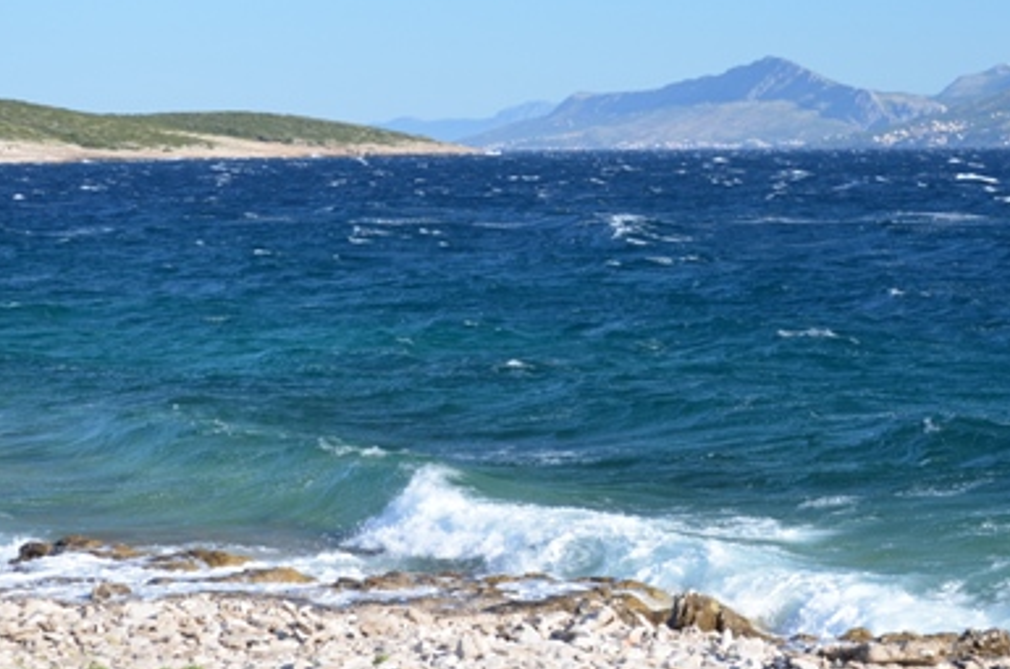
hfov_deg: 19.0
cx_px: 892
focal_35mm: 106
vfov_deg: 12.8
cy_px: 76
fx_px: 2968
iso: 200
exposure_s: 1/200
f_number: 7.1
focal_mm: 34
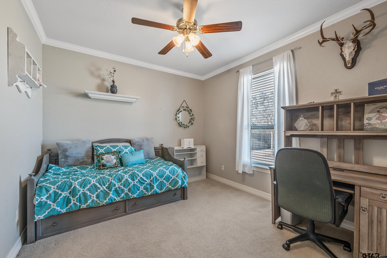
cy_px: 129
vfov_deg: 81.2
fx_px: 150
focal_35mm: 14
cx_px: 194
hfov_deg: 104.3
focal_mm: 14
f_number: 8
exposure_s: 1/15
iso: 800
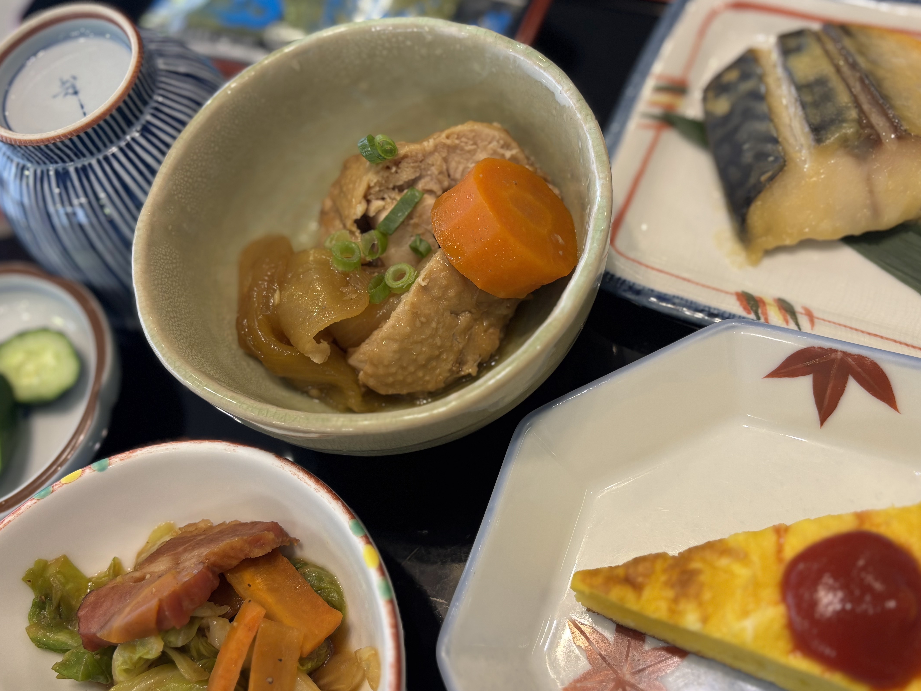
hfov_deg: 52.6
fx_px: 931
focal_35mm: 35
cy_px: 377
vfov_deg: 40.7
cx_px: 484
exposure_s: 1/50
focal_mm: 5.96
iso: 100
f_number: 1.6
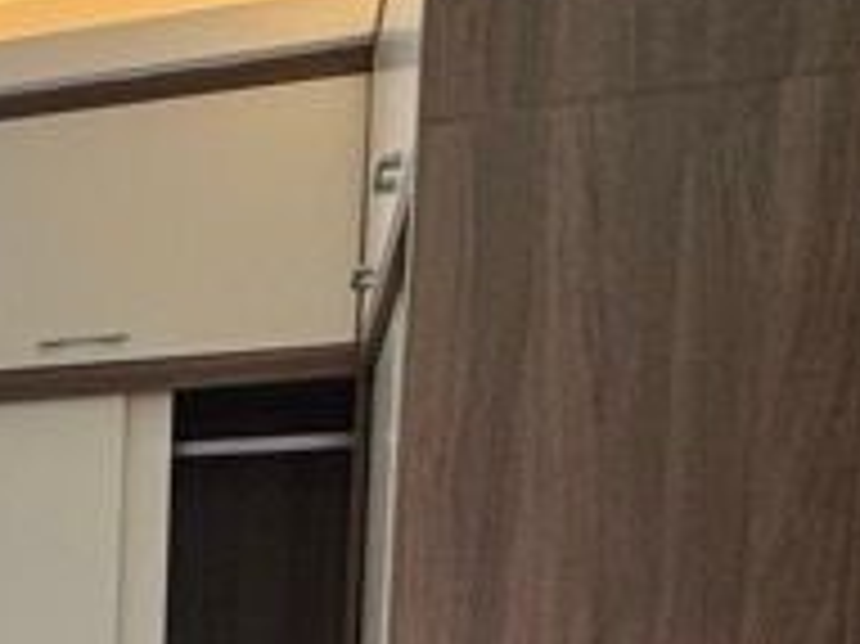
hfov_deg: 20.3
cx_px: -590
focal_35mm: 75
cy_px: 941
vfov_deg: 17.7
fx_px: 1862
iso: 200
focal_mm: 2.22
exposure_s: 1/100
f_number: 2.2
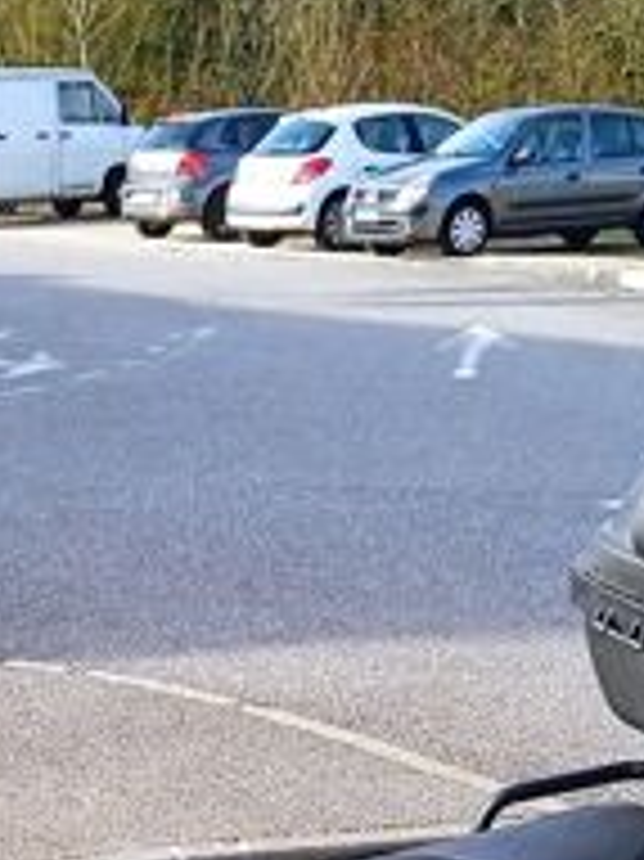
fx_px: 2334
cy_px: 1234
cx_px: 23
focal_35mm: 94
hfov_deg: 15.5
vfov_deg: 18.8
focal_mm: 3.43
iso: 111
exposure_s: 1/368
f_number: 2.2
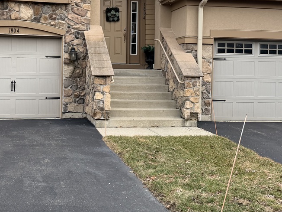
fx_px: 432
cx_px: 121
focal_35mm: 53
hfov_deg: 36.1
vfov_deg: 27.3
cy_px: 65
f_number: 1.78
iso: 100
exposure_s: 1/1585
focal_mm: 6.76
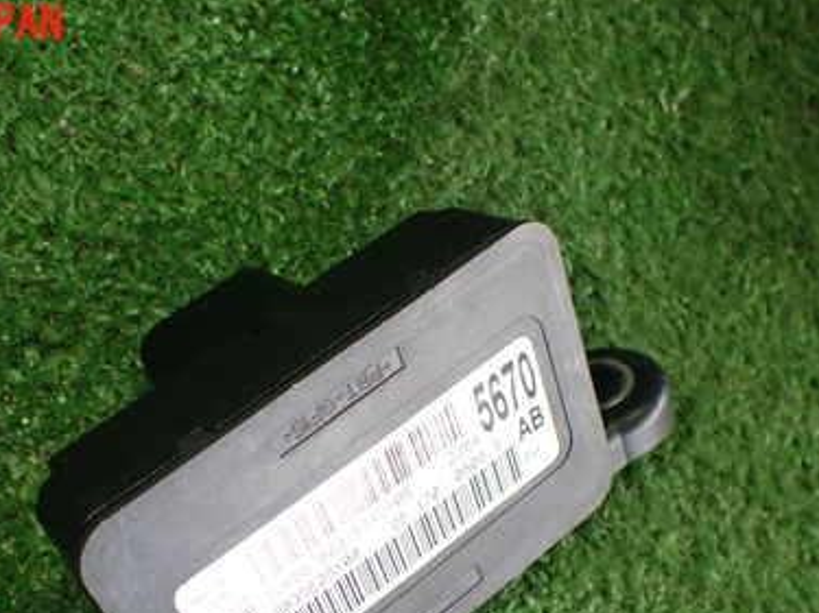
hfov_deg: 39.5
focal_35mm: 48
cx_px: 321
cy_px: 489
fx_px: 1135
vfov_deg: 29.6
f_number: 2.3
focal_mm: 5.4
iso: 400
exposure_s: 1/125
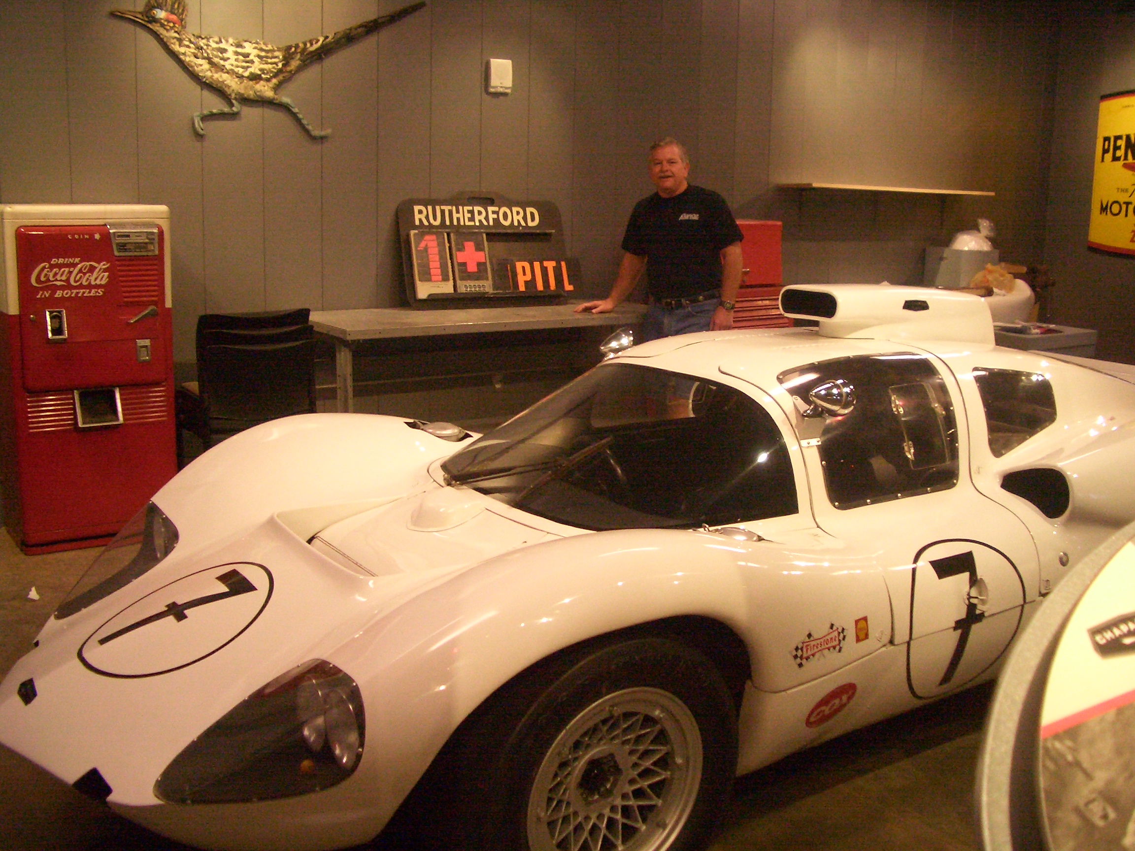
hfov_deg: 52.6
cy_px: 426
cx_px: 568
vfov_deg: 40.7
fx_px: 1148
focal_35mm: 35
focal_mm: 5.8
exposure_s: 1/50
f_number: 2.6
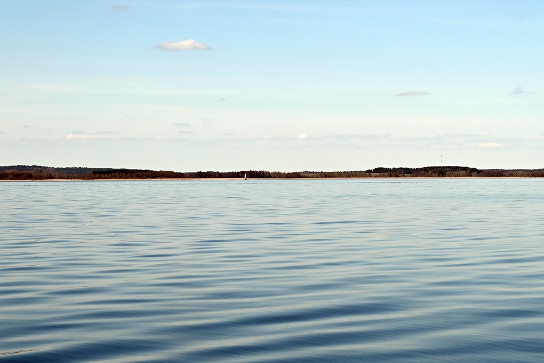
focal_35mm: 116
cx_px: 338
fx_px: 1753
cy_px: 239
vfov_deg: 11.8
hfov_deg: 17.6
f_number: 7.1
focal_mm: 70
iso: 100
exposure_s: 1/800
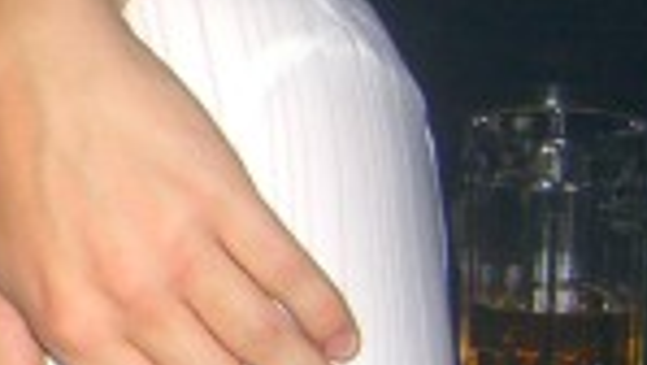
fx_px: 3811
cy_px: 43
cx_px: -886
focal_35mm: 222
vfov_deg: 5.5
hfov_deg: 8.8
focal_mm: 7.9
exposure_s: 1/60
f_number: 2.8
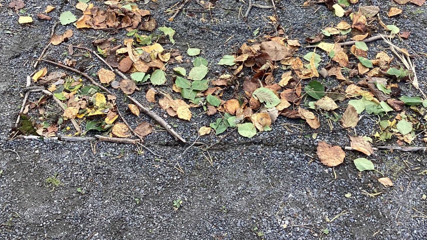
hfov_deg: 44.5
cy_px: 47
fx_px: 521
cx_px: 231
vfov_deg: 25.5
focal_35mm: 46
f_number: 2.4
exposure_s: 1/143
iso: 25
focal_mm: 3.3
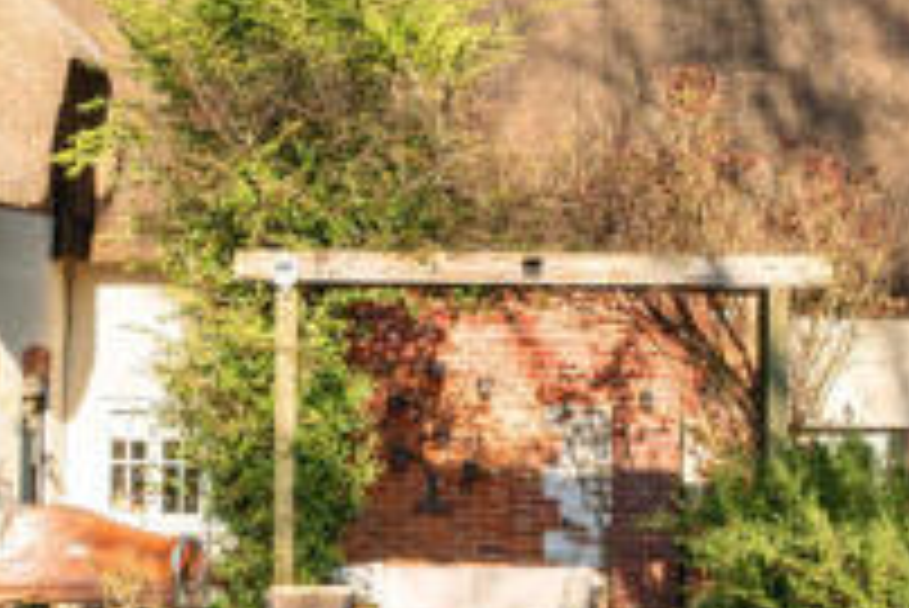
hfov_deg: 19.0
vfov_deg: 12.8
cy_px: 290
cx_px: 272
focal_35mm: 107
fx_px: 2704
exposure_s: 1/250
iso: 400
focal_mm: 22
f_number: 9
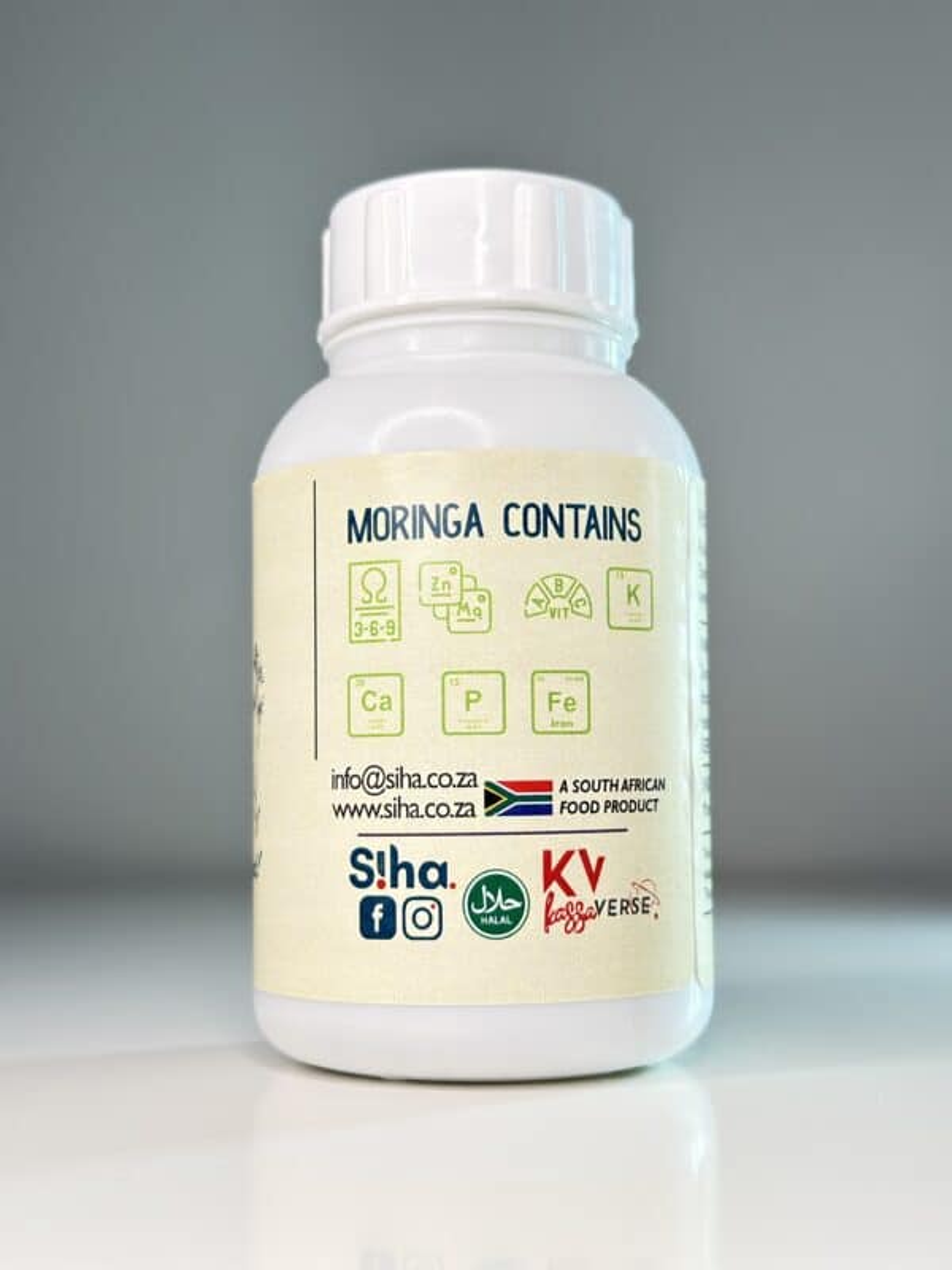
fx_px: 1760
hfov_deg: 30.3
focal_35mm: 48
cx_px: 476
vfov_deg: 39.7
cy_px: 635
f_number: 1.78
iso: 125
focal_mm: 6.86
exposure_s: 1/126
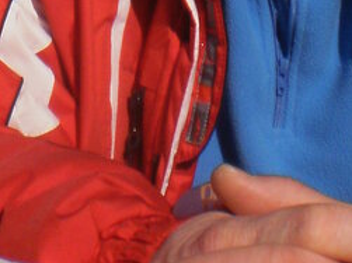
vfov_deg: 7.4
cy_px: -439
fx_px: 1850
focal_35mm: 182
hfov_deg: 10.9
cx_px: 205
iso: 100
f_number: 4.6
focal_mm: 6.3
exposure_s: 1/2000
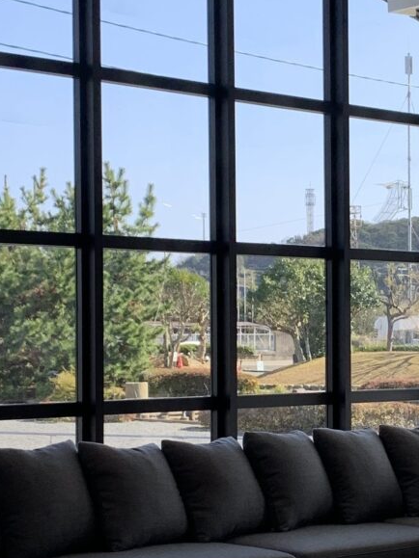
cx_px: 411
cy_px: 351
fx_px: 1485
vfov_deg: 21.3
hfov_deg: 15.8
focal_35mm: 92
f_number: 1.8
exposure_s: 1/293
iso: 25
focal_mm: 4.25
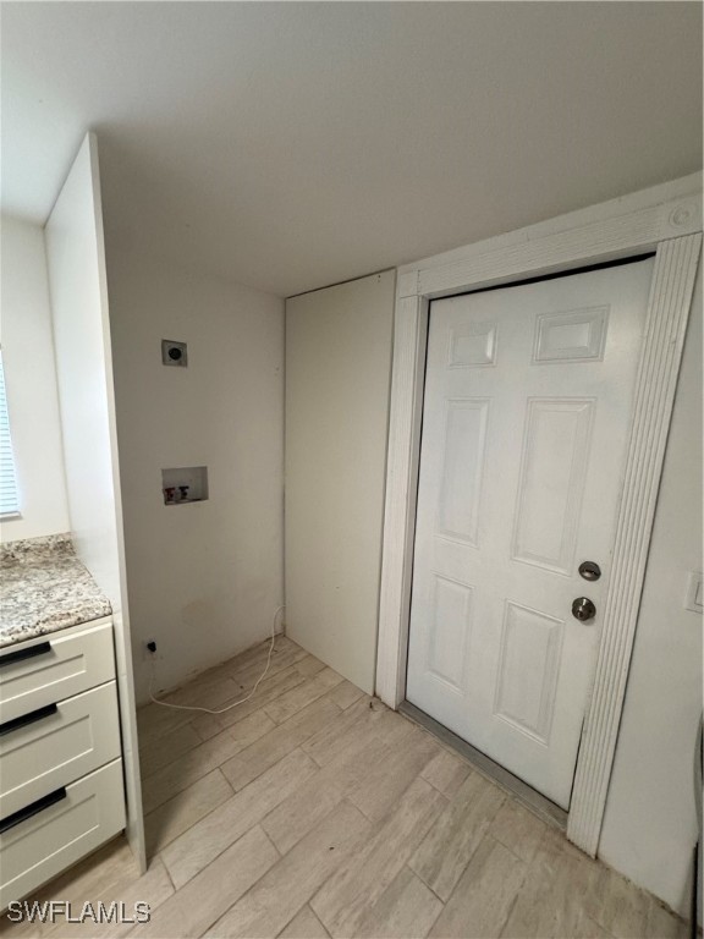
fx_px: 380
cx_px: 352
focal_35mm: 14
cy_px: 470
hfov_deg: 85.7
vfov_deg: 102.1
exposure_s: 1/60
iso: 250
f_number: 2.2
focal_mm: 2.22
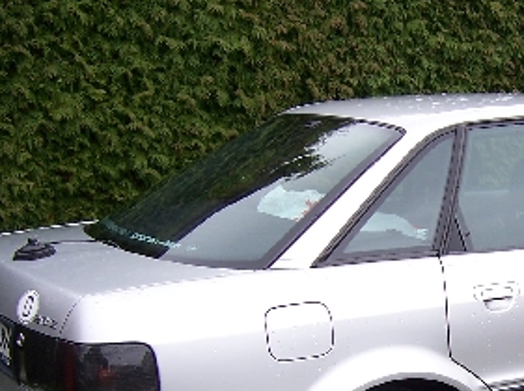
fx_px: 1164
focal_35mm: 77
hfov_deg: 24.5
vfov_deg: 18.9
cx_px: 492
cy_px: 324
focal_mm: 6
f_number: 3
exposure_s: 1/60
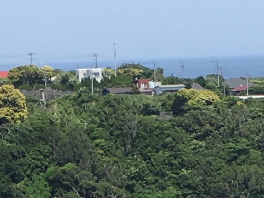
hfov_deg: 9.6
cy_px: 366
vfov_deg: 7.0
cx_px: 111
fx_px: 1579
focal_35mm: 207
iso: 25
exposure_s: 1/1709
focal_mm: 4.15
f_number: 2.2
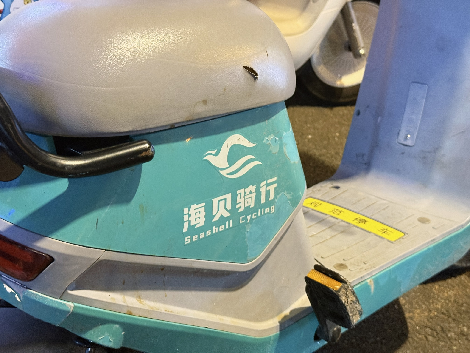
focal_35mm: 48
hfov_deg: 39.7
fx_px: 652
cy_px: 176
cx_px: 235
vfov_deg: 30.3
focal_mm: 6.76
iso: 400
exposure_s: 1/33
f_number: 1.78
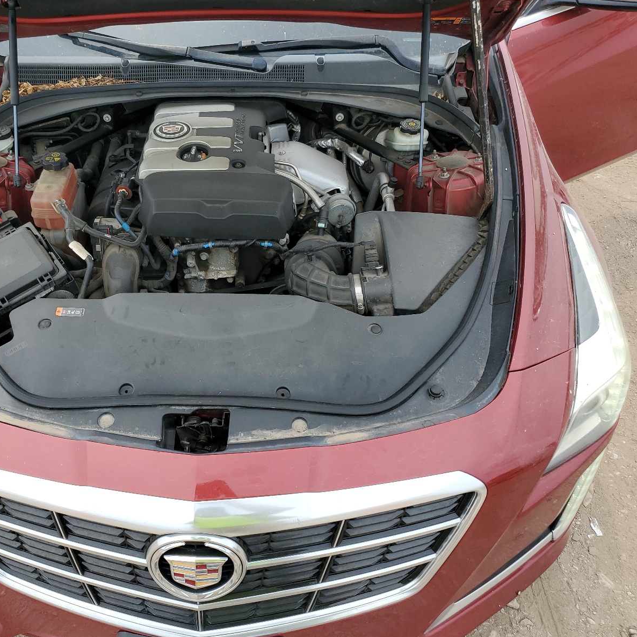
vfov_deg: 52.5
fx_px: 645
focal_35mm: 31
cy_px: 318
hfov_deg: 51.6
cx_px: 217
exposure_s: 1/1429
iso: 50
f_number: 1.5
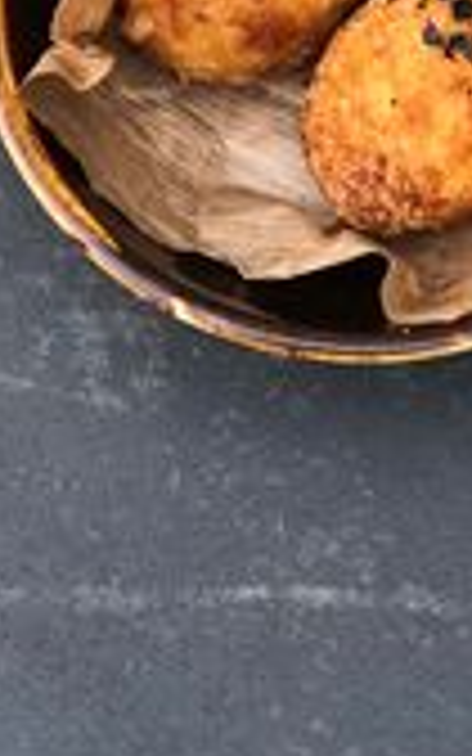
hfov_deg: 8.6
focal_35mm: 153
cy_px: 14
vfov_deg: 13.5
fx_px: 3149
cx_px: 337
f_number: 2.8
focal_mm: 6.6
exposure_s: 1/30
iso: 25
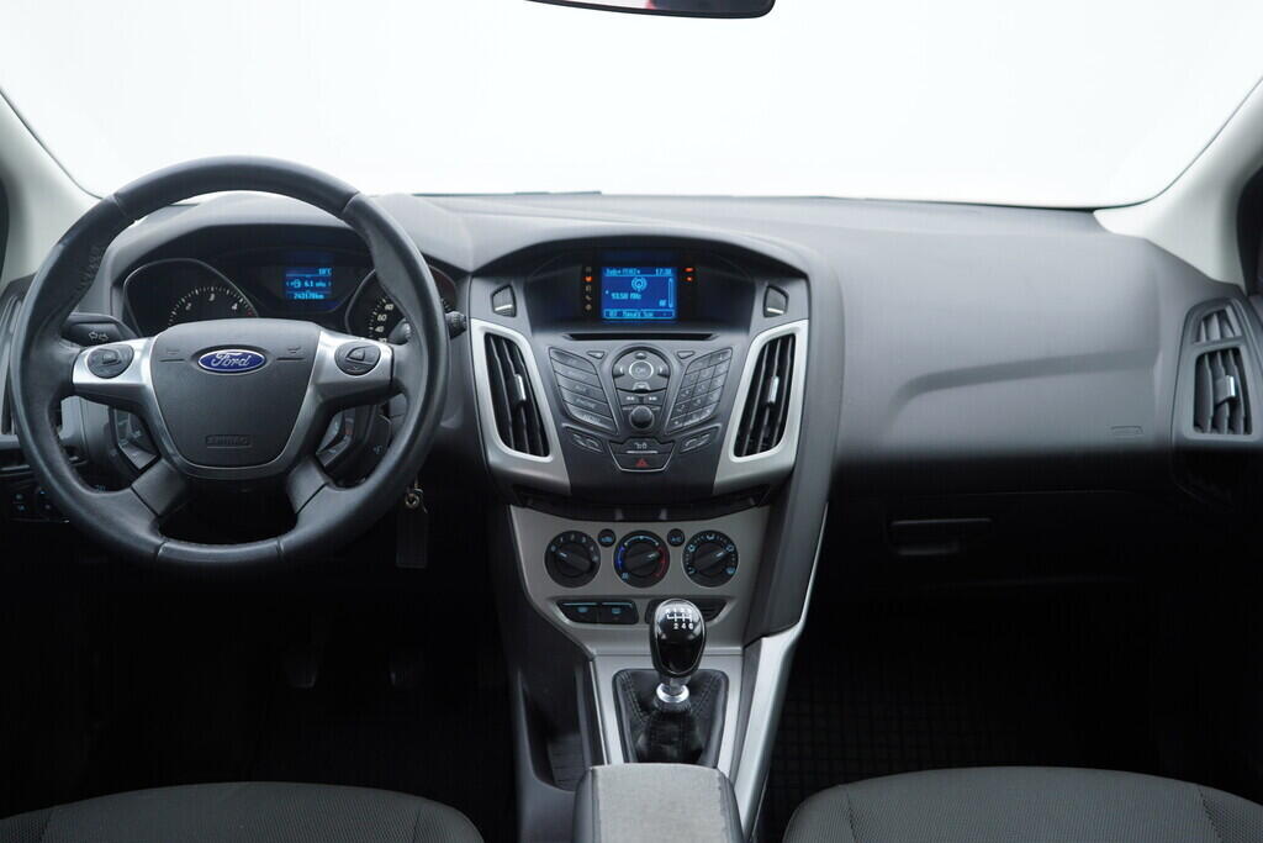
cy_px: 422
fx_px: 1263
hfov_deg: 53.1
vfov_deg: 36.9
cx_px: 632
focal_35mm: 36
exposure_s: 1/40
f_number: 2.8
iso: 125
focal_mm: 24
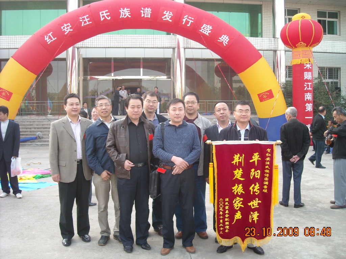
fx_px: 350
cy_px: 130
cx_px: 173
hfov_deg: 52.6
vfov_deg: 40.7
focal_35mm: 35
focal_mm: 5.7
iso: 64
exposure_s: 1/109
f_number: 2.8
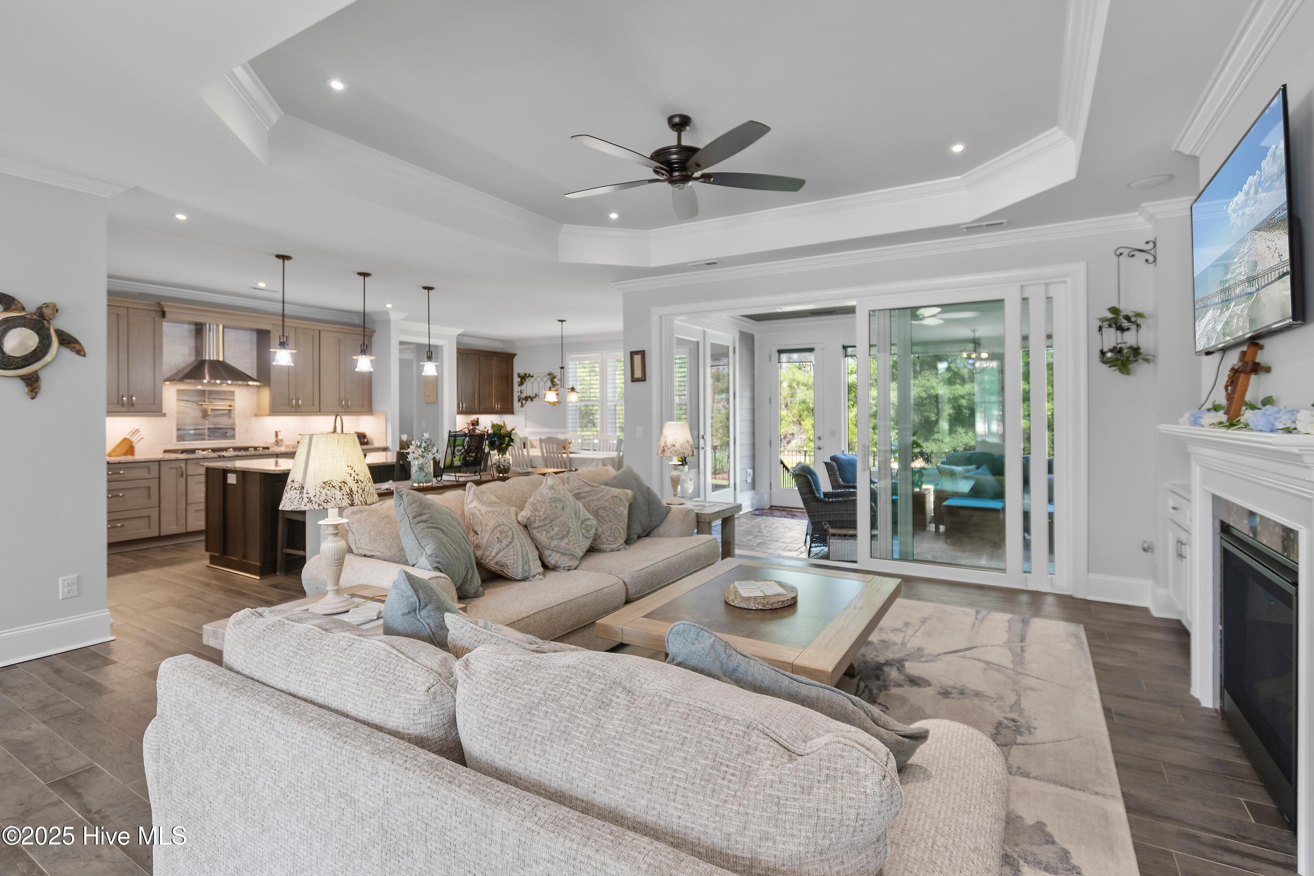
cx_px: 657
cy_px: 438
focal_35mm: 16
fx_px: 584
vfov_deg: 73.7
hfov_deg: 96.7
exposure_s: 1/4
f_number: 4.8
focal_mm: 11
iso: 100
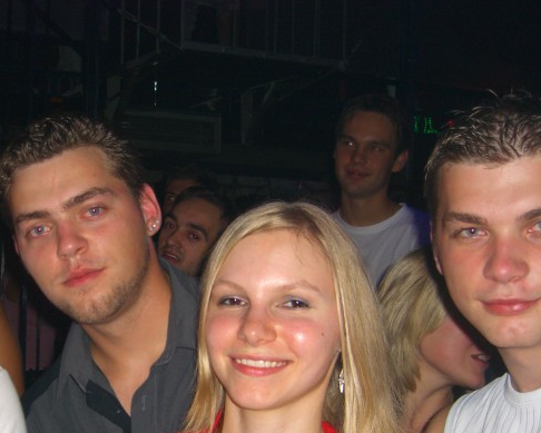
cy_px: 324
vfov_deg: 24.7
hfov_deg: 30.5
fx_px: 977
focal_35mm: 61
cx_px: 141
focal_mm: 7.9
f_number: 2.8
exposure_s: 1/60
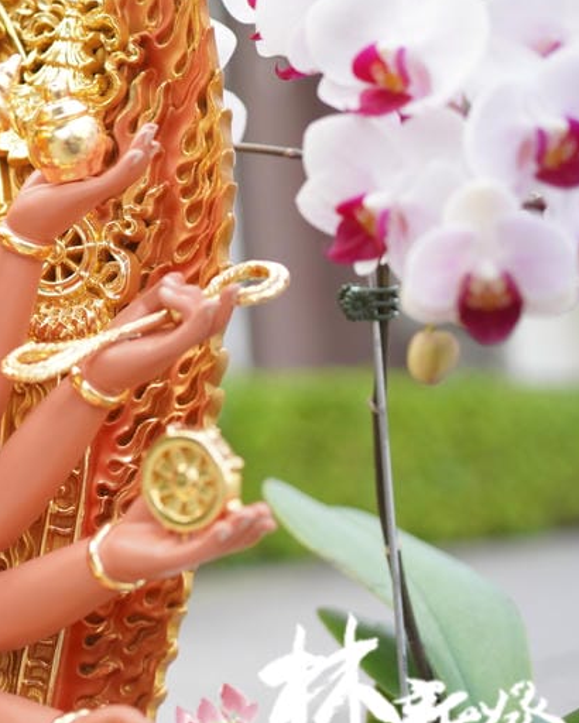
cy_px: 254
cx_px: -219
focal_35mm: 77
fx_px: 1648
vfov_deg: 24.6
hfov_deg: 18.3
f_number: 2.5
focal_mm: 35
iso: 800
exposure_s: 1/4000
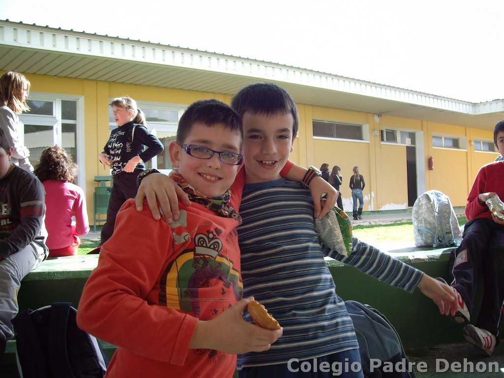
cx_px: 252
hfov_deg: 49.0
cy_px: 189
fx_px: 553
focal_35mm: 38
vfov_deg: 37.7
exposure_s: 1/200
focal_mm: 6.2
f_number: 2.7
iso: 64
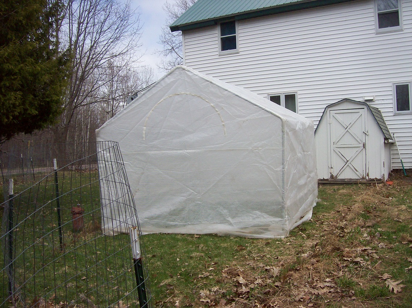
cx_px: 206
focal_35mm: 36
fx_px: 428
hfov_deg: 51.4
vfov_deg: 39.6
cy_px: 154
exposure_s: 1/656
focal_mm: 6
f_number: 4.8
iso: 80
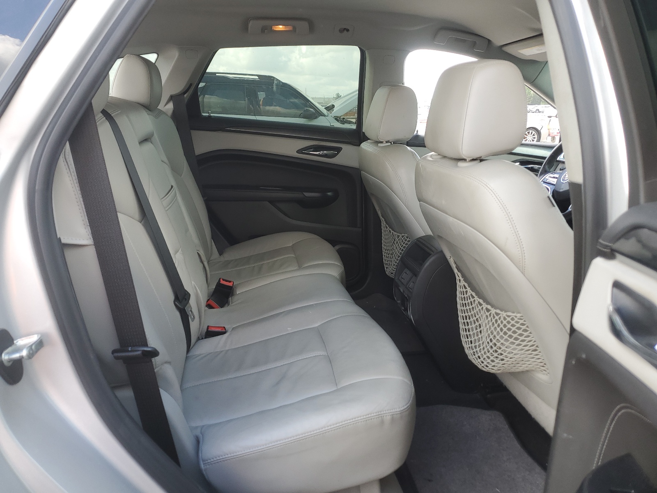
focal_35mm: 26
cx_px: 328
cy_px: 246
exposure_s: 1/208
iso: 50
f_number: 1.5
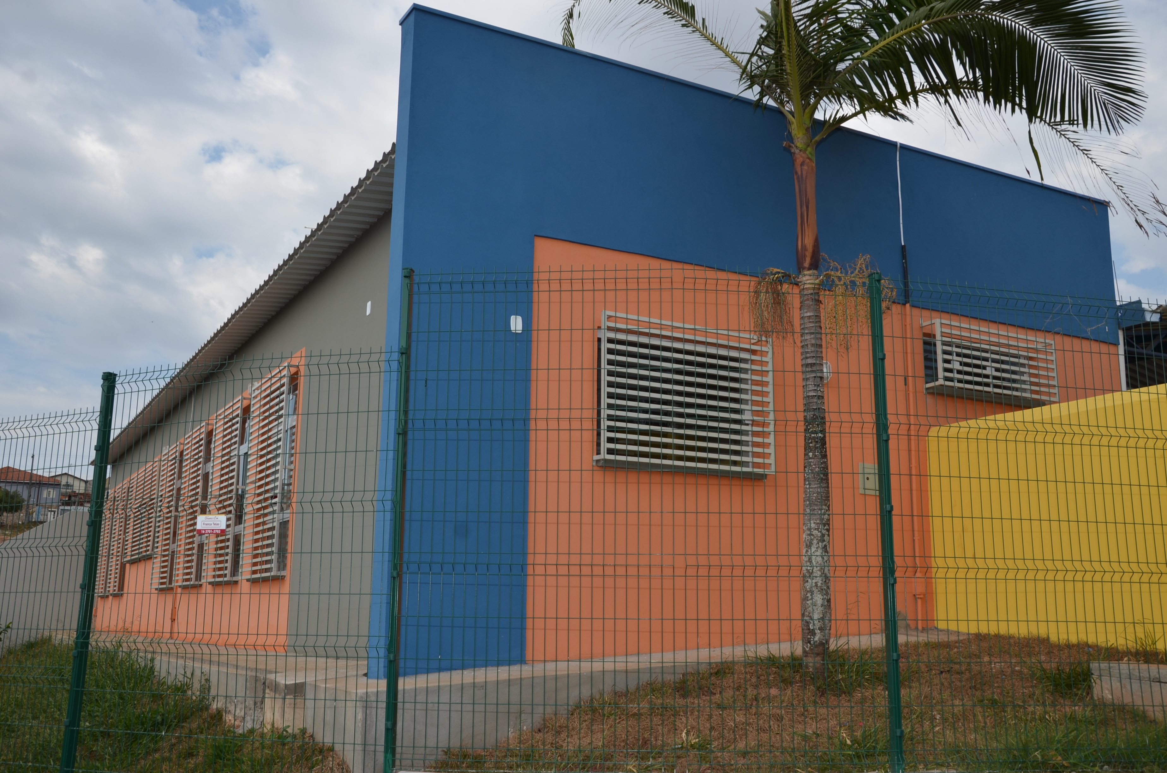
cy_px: 386
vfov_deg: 36.7
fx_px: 1165
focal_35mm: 36
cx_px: 584
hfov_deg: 53.2
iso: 100
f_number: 8
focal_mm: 24
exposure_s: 1/250
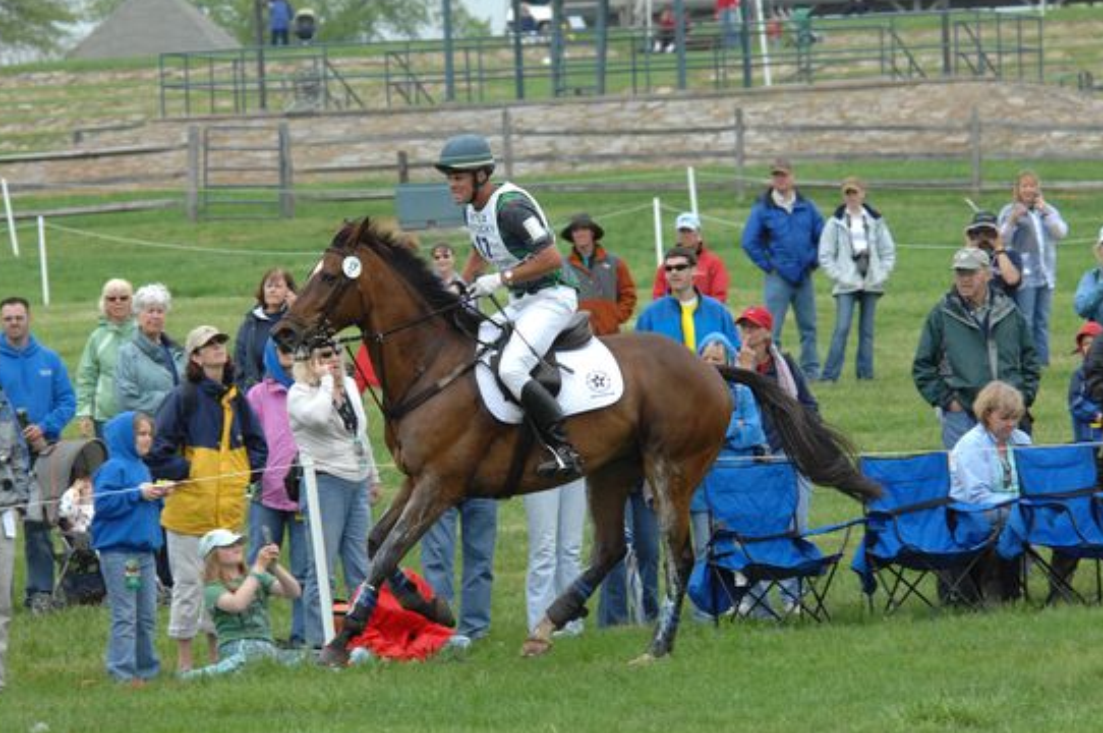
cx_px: 523
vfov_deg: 3.7
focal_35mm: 372
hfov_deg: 5.5
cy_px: 420
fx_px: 11384
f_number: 7.6
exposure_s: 1/500
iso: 400
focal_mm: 210
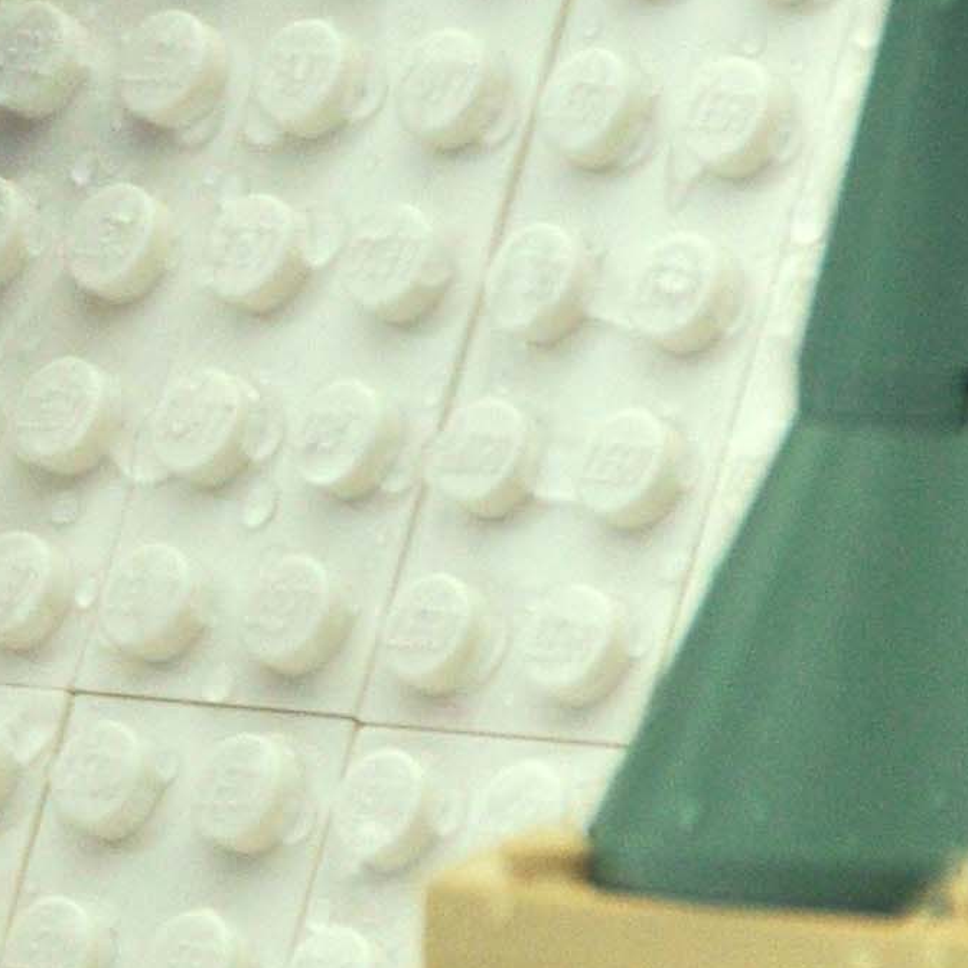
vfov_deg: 1.4
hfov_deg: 1.4
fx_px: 38630
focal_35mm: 1221
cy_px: -30
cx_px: -918
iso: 500
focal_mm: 150
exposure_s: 1/1250
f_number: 5.6
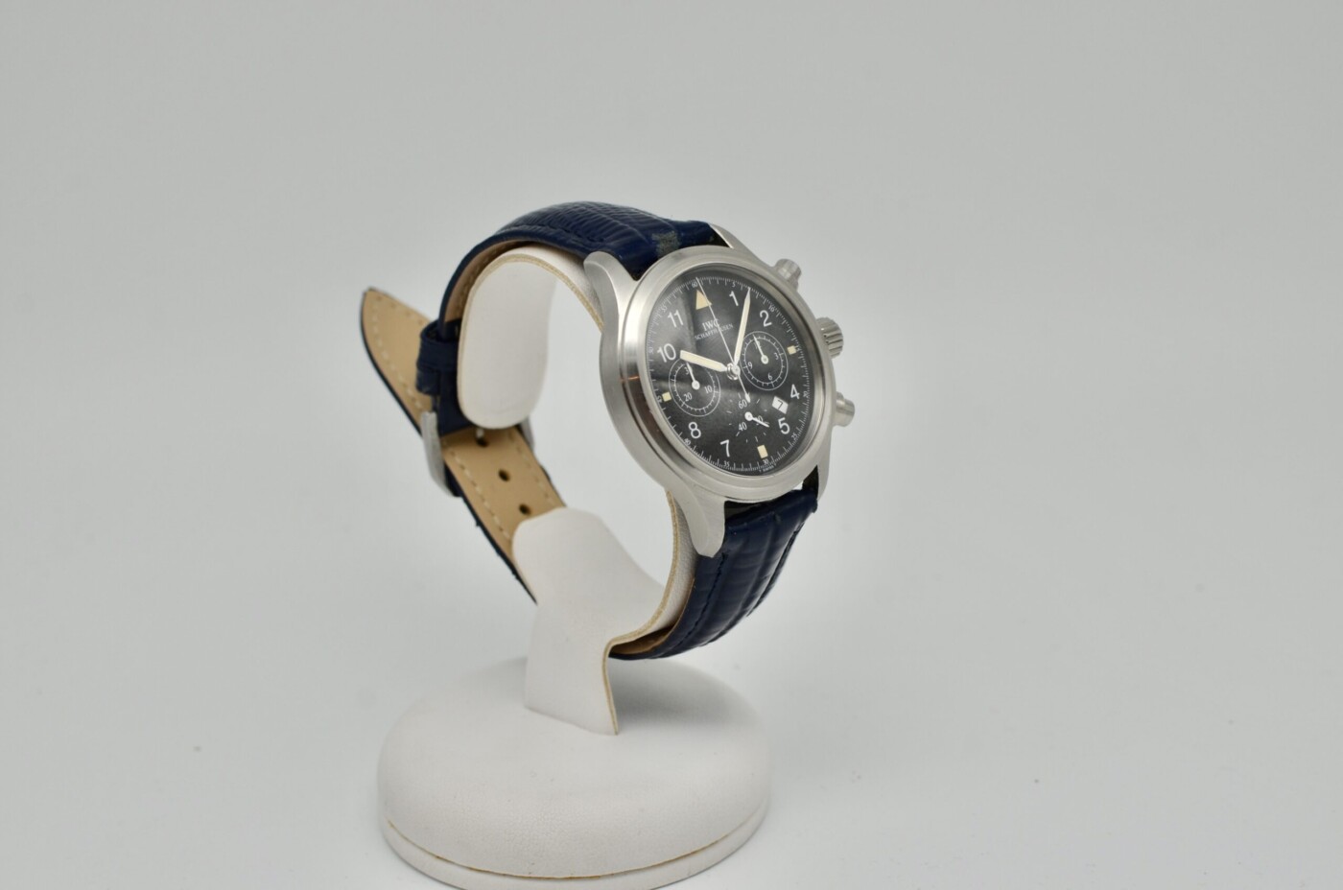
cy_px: 445
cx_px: 672
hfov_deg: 37.9
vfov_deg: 25.7
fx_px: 1955
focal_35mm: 52
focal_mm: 35
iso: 200
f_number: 6.3
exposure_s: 1/160
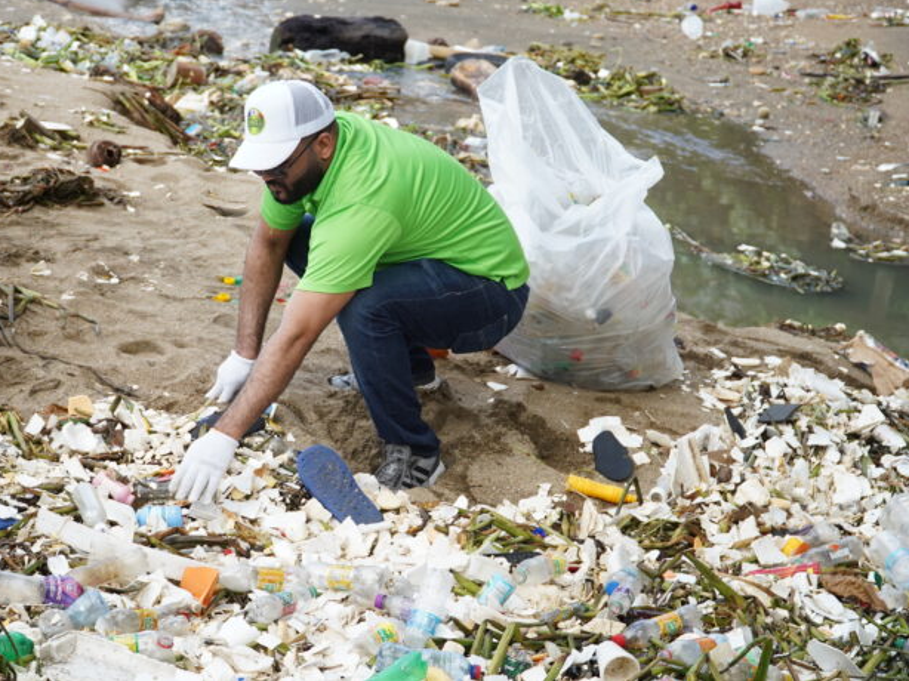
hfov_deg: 24.7
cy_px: 337
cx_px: 432
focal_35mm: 79
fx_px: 2074
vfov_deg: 18.6
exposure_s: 1/400
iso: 250
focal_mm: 48
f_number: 4
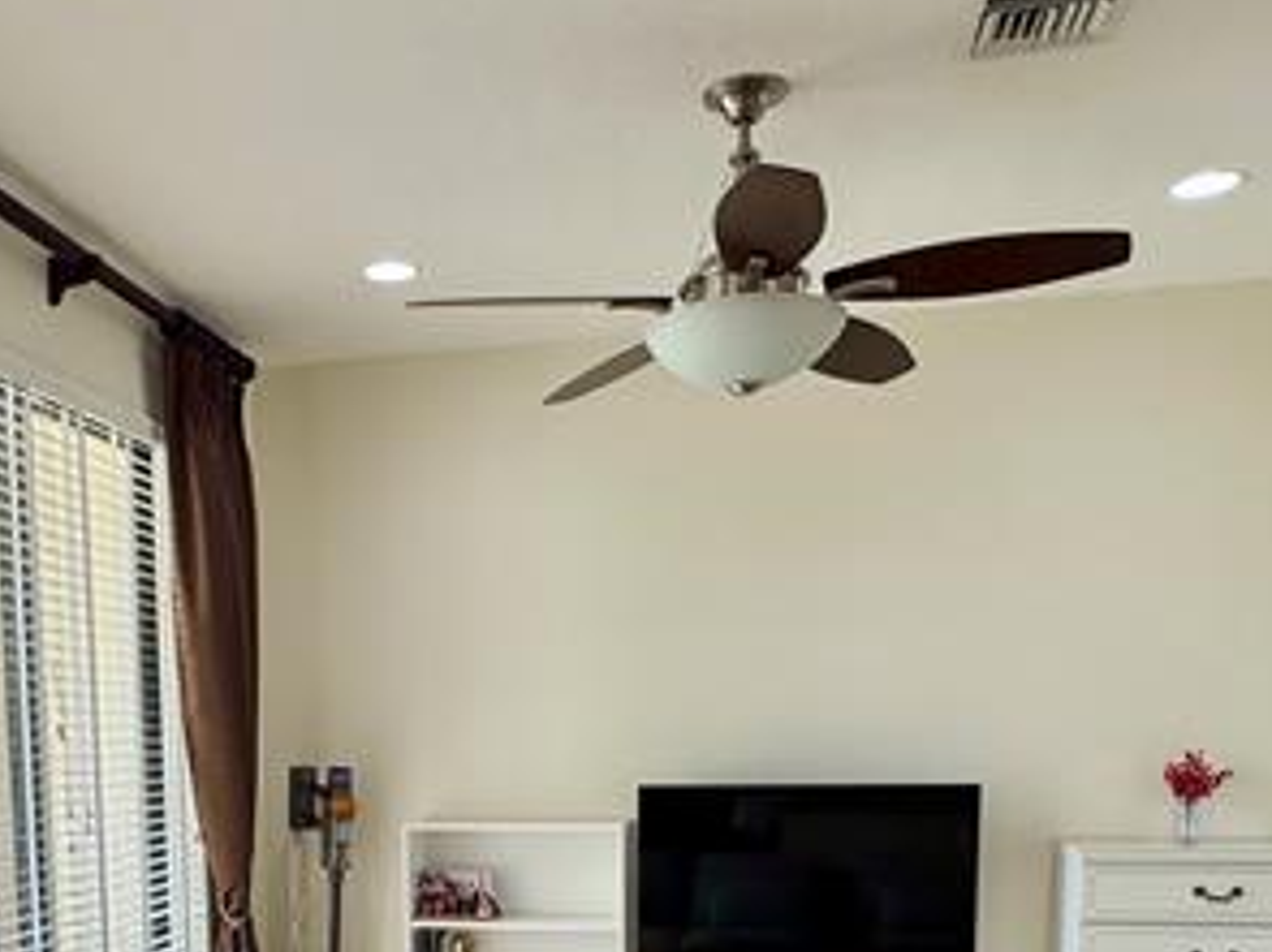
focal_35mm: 38
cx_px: 405
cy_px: 905
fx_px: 1396
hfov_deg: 48.0
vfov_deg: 34.9
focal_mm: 2.22
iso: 50
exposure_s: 1/120
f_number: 2.2
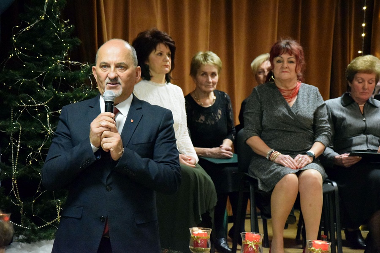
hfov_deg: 16.1
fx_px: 1346
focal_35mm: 128
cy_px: 126
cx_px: 190
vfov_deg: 10.8
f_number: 5.6
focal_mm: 85
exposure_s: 1/100
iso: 12800
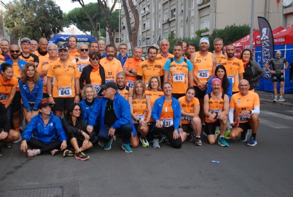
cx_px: 146
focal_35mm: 60
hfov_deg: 33.3
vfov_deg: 22.7
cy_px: 98
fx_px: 489
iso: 1000
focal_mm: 40
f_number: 4.5
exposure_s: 1/800
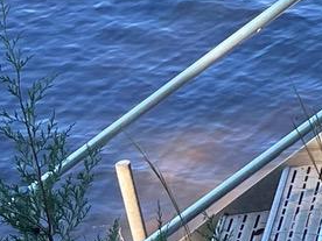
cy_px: -109
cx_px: 961
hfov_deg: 8.6
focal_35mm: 193
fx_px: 1795
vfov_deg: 7.6
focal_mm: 5.7
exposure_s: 1/932
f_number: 1.5
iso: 50
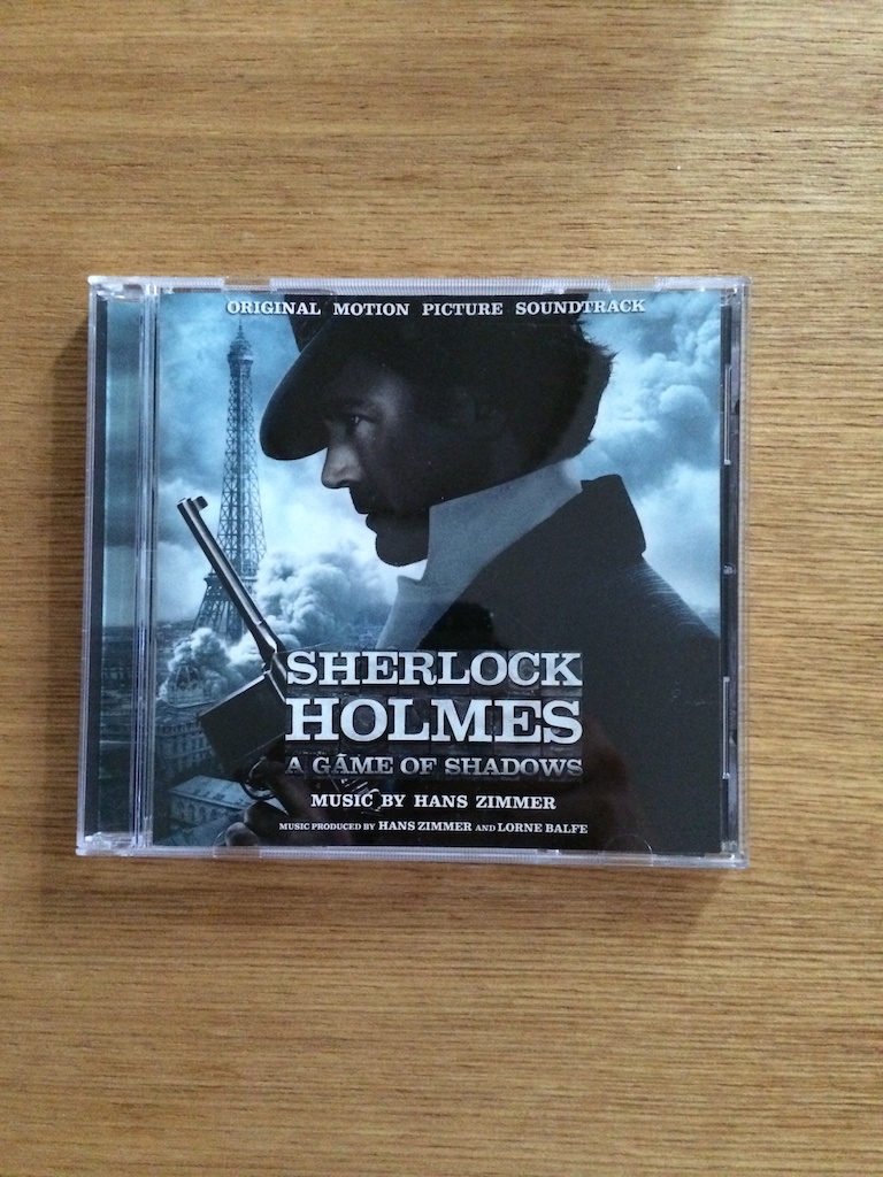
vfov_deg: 60.0
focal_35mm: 30
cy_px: 588
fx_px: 1020
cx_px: 442
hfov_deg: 46.8
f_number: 2.2
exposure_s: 1/15
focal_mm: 4.12
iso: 640
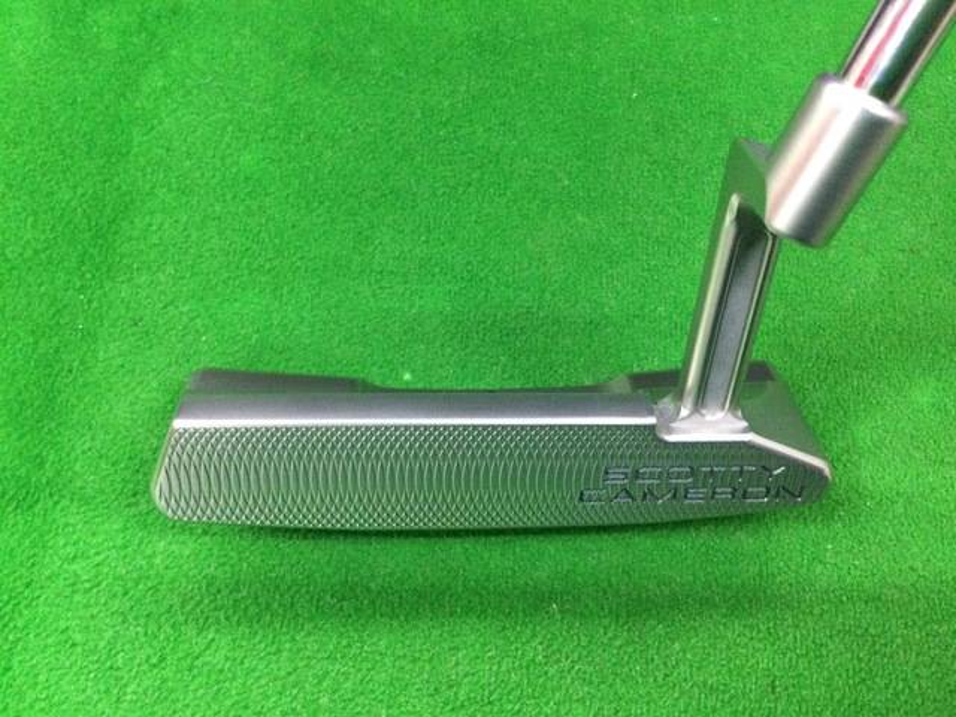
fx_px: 856
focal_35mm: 31
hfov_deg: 58.4
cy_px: 358
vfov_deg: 45.4
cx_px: 478
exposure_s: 1/30
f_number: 2.4
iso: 200
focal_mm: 3.3
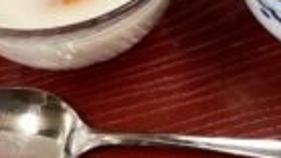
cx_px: 193
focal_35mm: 91
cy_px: -27
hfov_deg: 23.3
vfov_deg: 13.0
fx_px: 678
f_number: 2.4
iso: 100
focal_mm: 3.3
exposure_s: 1/60
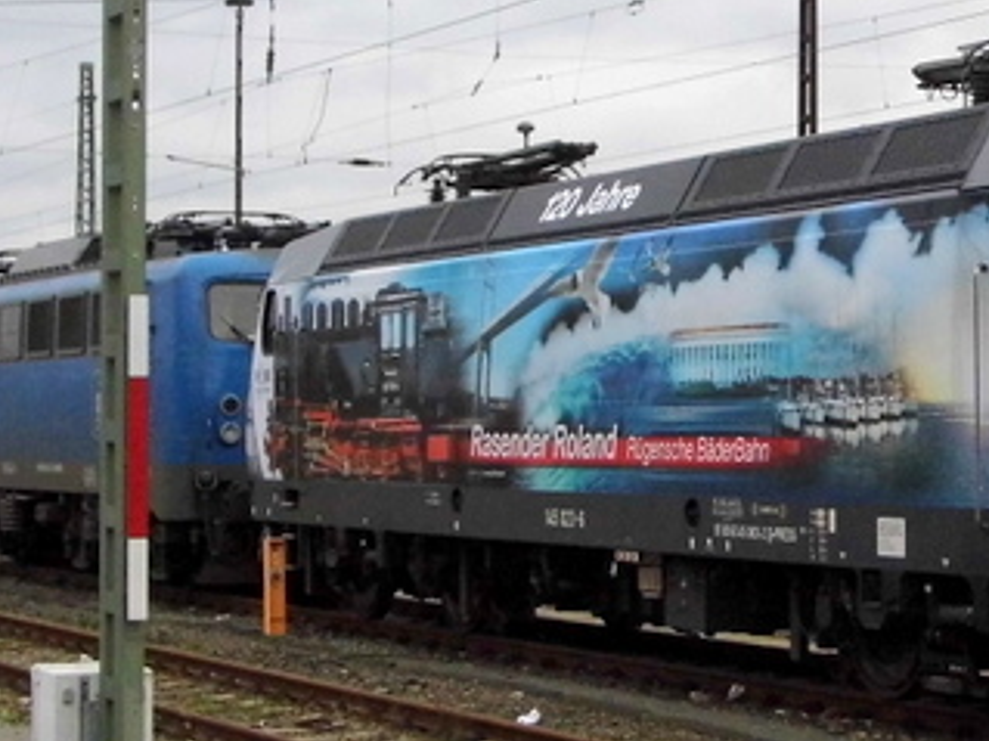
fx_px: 3084
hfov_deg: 18.0
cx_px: 806
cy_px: 353
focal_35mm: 108
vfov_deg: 13.7
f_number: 3.5
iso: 400
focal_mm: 7.7
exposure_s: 1/583
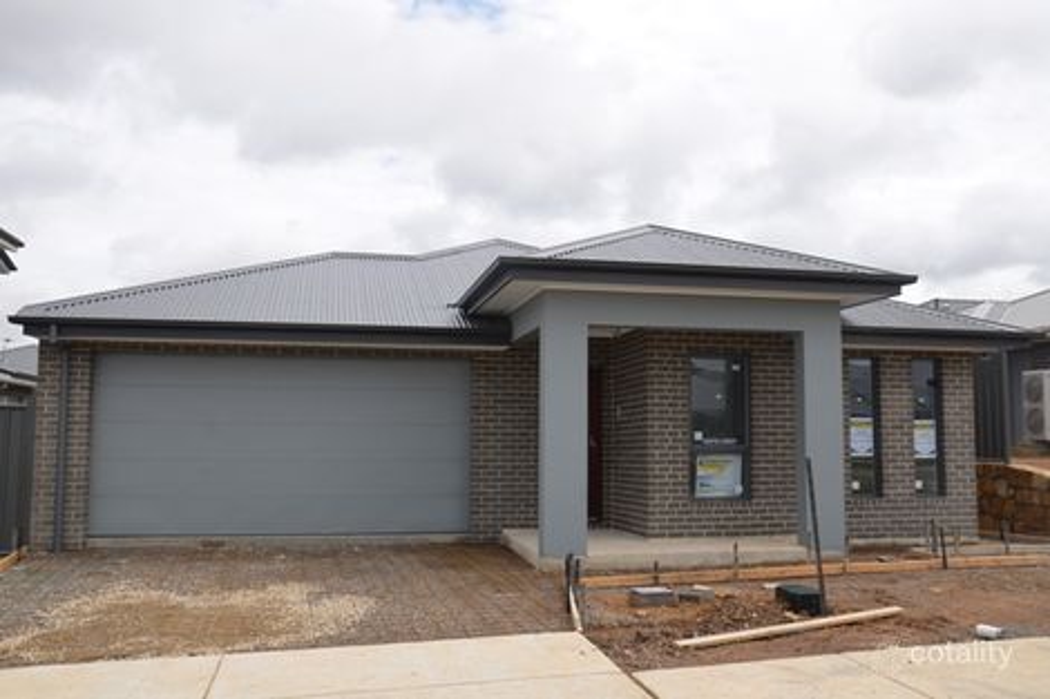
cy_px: 350
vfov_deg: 41.7
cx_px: 525
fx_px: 918
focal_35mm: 32
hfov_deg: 59.5
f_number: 9
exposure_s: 1/250
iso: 100
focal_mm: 21
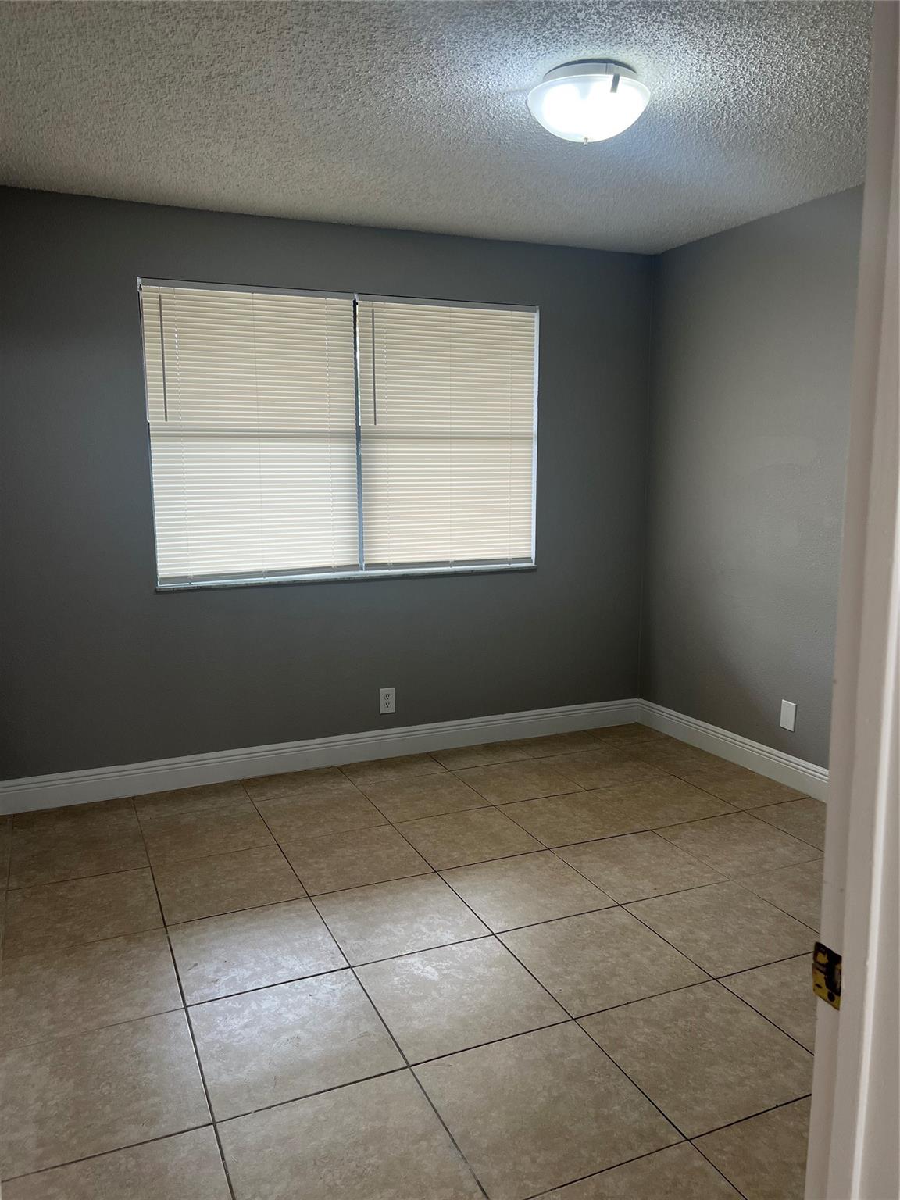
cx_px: 450
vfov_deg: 67.3
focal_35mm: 26
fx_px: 901
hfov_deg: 53.1
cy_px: 600
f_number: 1.5
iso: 64
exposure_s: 1/120
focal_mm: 5.7
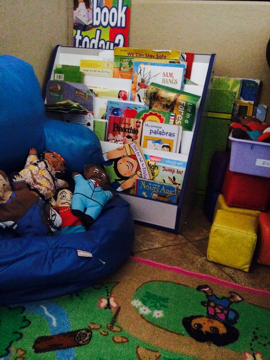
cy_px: 180
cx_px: 135
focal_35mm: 30
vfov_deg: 60.0
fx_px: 312
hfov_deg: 46.8
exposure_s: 1/15
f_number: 2.2
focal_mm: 4.12
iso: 800
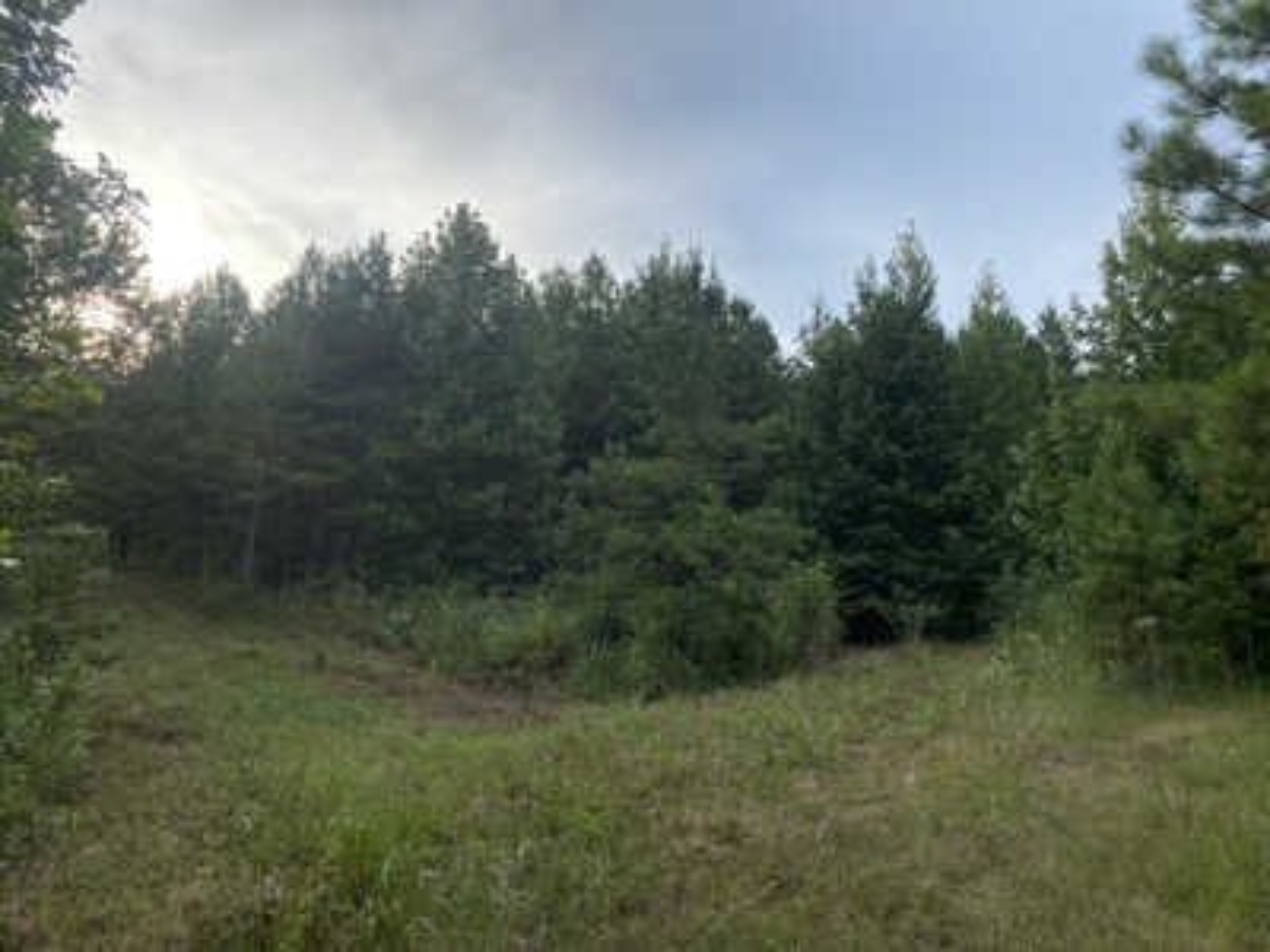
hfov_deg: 67.3
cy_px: 476
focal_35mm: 26
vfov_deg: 53.1
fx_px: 954
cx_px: 635
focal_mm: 4.25
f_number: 1.8
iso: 32
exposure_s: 1/1093
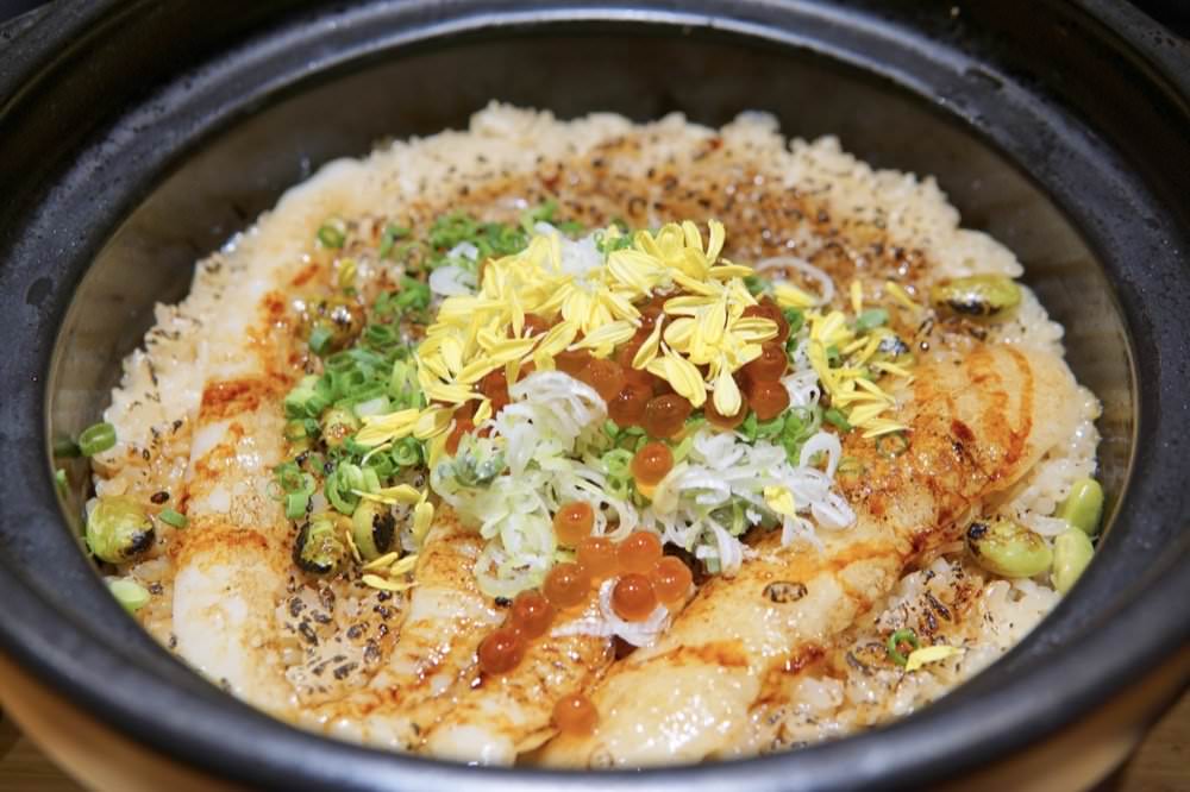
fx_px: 1487
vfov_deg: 29.8
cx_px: 595
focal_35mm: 45
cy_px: 396
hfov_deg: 43.6
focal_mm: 30
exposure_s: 1/60
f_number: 4
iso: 200
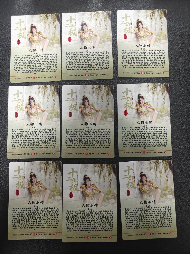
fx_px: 176
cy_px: 127
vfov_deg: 71.6
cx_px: 95
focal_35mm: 24
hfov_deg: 56.8
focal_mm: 5.59
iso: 160
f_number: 1.8
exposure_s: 1/50
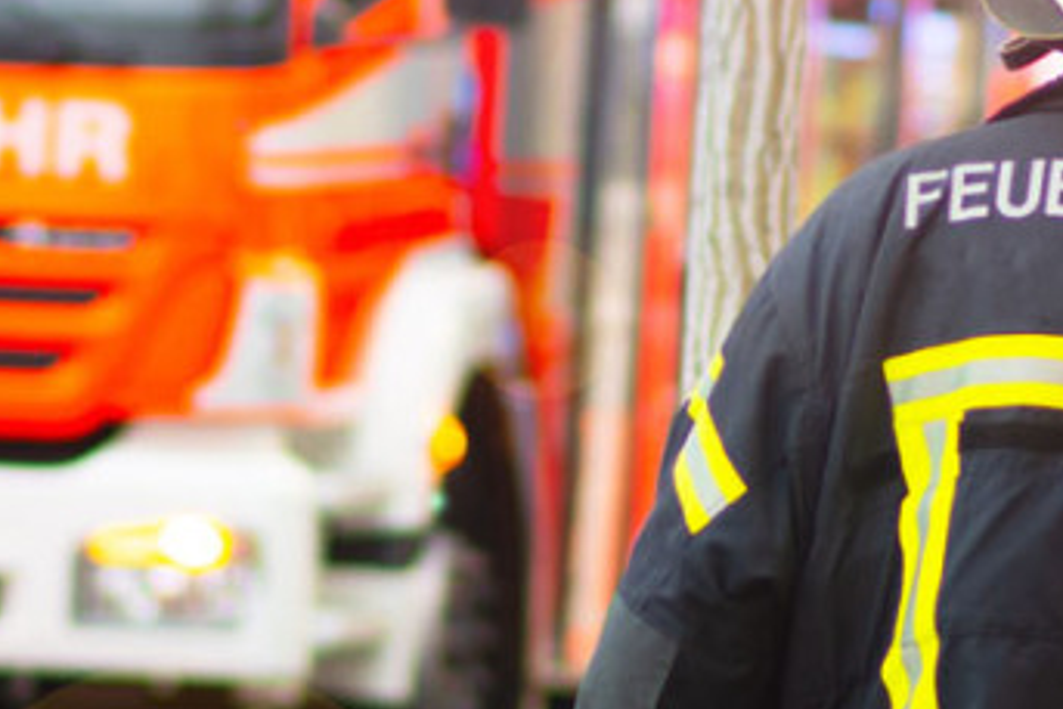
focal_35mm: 482
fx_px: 14234
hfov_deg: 4.3
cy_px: 511
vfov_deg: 2.9
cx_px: 431
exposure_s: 1/125
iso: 320
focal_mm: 85
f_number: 2.2
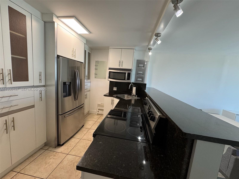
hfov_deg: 102.1
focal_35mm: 14
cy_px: 90
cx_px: 120
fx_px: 97
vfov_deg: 85.7
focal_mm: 2.22
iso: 160
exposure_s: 1/60
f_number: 2.2
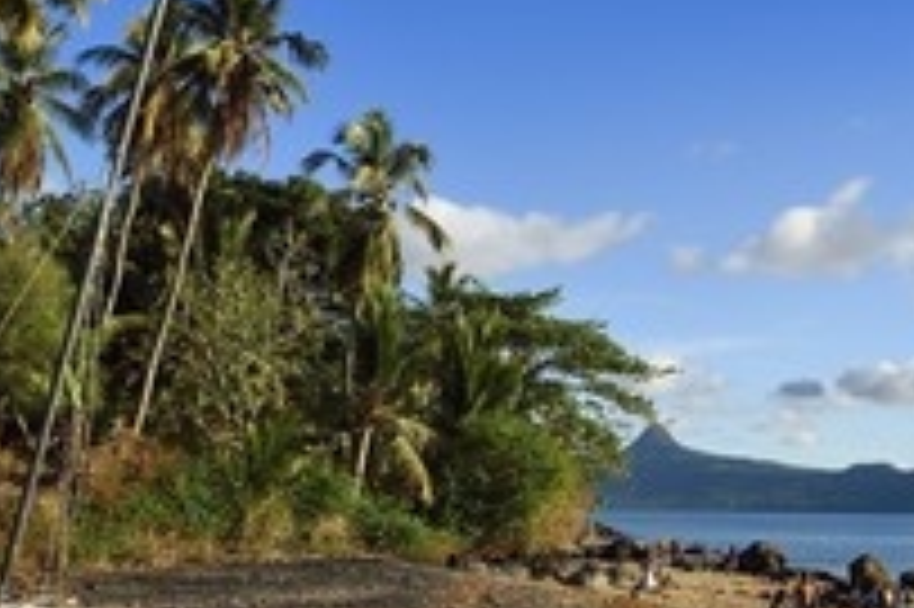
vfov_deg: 22.5
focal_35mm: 60
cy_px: 374
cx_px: 450
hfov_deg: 33.4
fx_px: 1522
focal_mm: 29
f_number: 13
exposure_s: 1/250
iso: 200
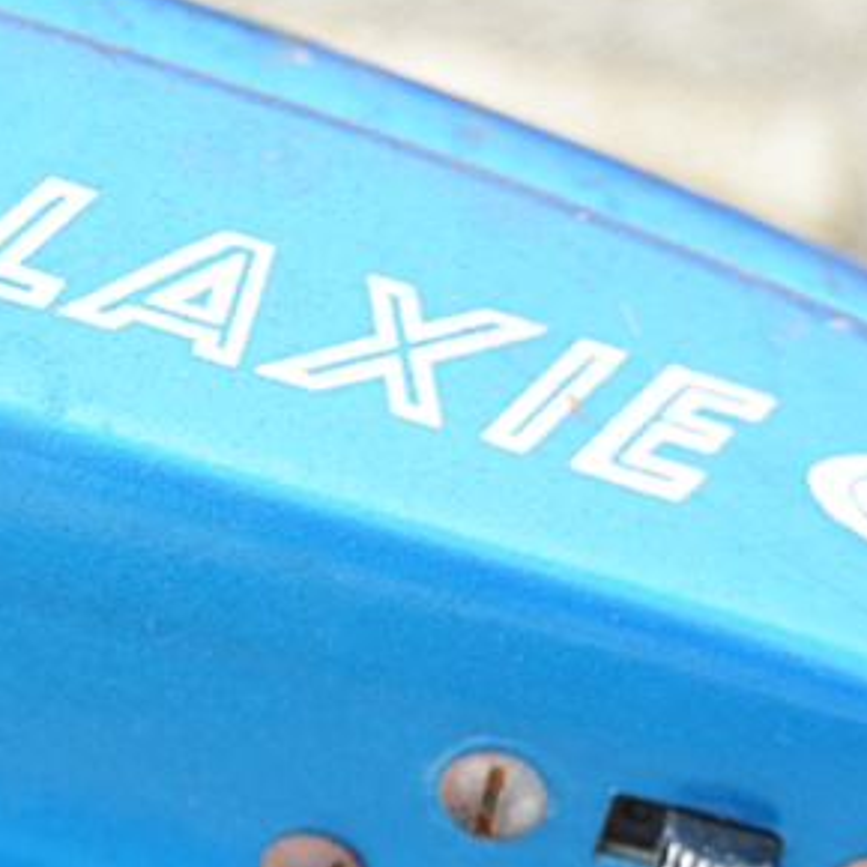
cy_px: 857
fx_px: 4732
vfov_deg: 10.4
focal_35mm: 167
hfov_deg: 10.4
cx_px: 798
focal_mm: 38
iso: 160
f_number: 5.6
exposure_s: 1/125
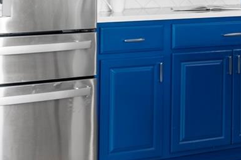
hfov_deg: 14.0
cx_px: 482
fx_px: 823
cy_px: -39
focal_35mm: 123
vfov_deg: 10.9
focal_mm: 23
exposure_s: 1/1.25
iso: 160
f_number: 8
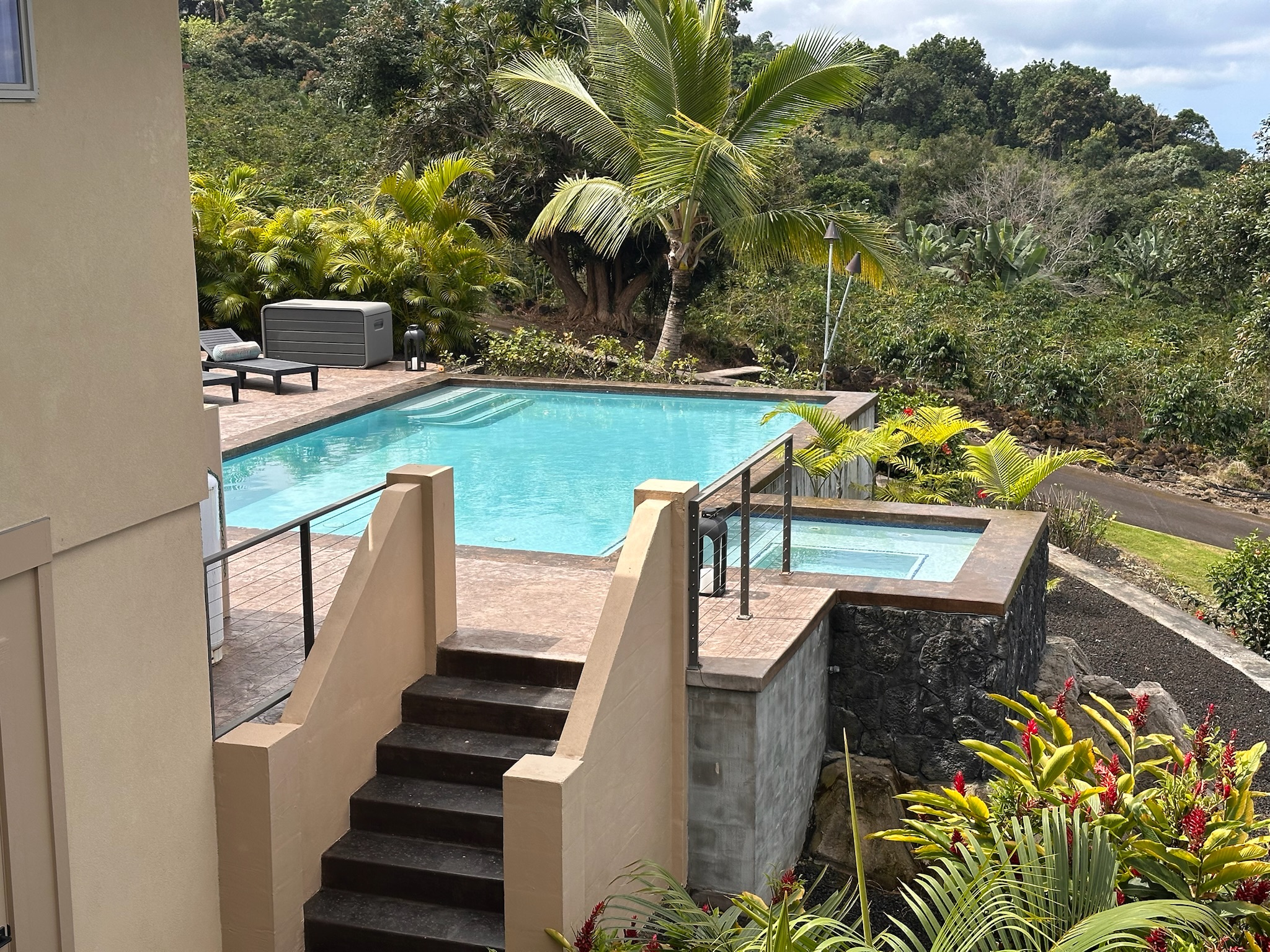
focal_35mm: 48
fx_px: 1761
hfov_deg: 39.7
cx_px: 635
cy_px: 476
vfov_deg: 30.3
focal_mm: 6.86
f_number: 1.78
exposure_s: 1/3058
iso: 64
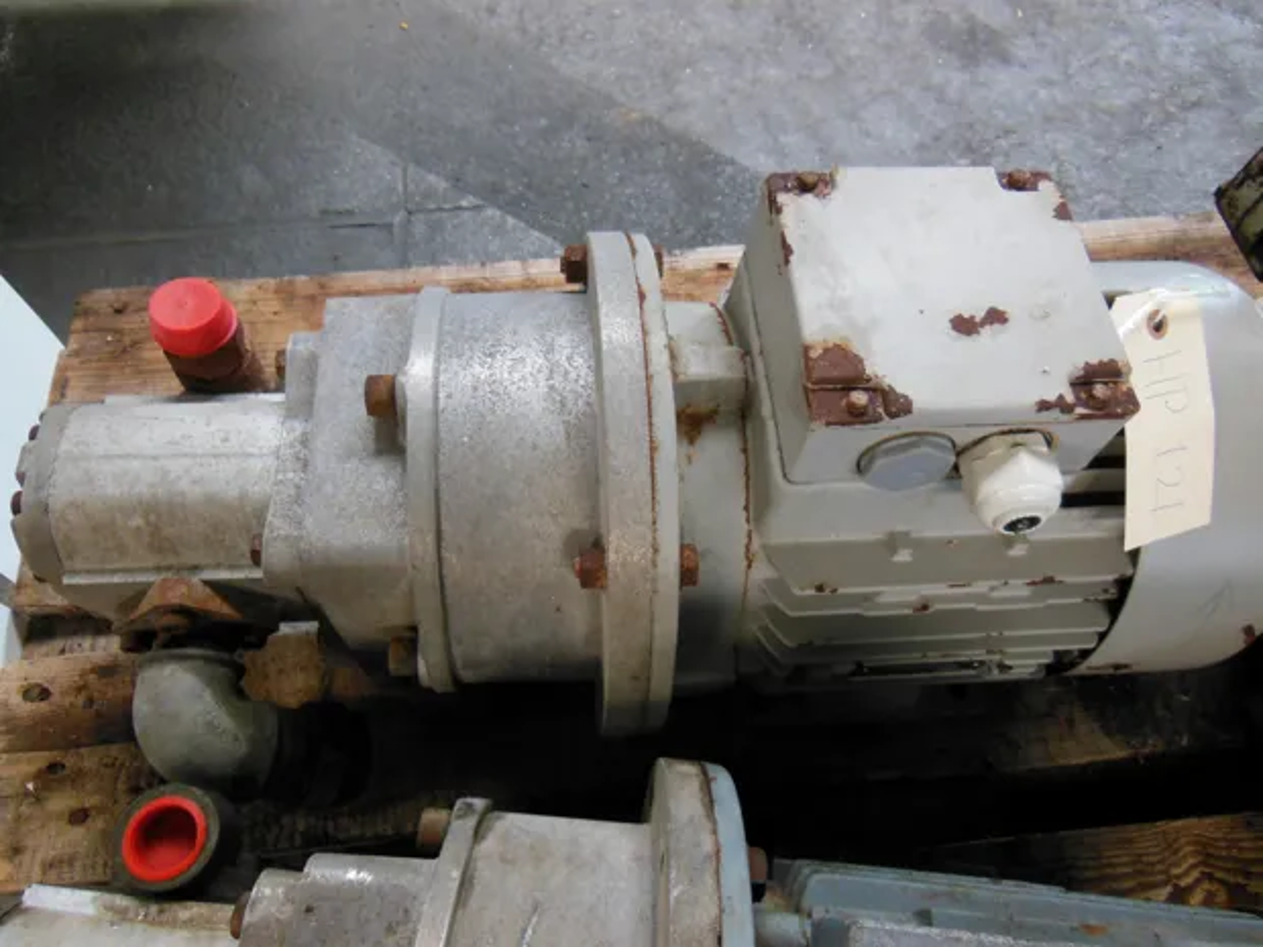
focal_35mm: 25
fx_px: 912
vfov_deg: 54.9
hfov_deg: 69.4
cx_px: 632
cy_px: 474
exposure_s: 1/13
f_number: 3.5
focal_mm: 4.5
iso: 400
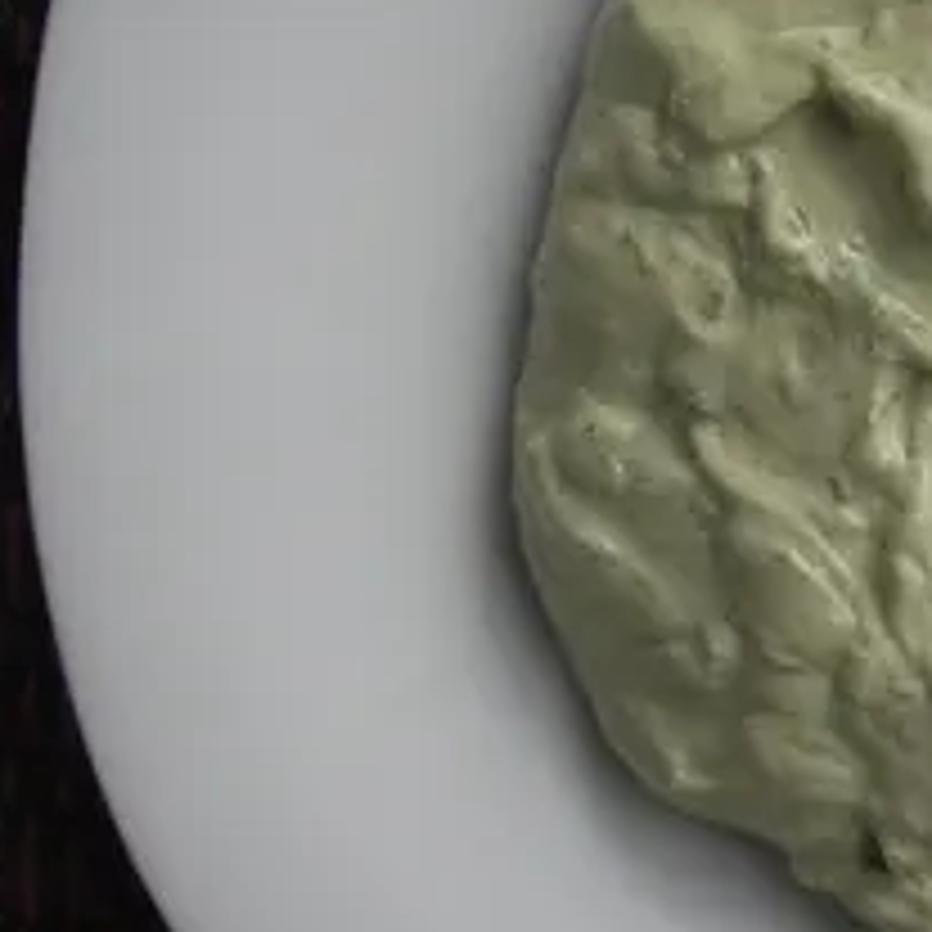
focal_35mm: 117
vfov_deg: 14.9
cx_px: 1427
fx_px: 3564
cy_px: 288
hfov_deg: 13.9
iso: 50
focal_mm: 6.3
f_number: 3.3
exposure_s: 1/250
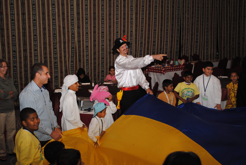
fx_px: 349
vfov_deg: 26.6
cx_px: 123
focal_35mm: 51
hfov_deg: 38.8
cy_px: 82
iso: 200
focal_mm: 34
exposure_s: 1/60
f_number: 5
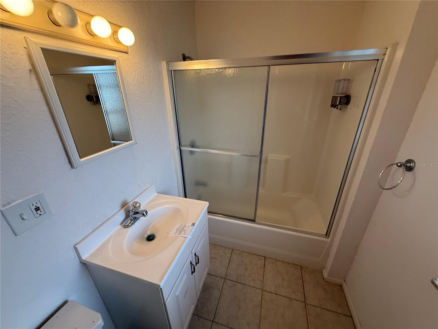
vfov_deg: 85.7
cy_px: 164
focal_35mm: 14
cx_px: 219
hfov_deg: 102.1
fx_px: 177
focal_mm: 2.22
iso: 160
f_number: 2.2
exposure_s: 1/120
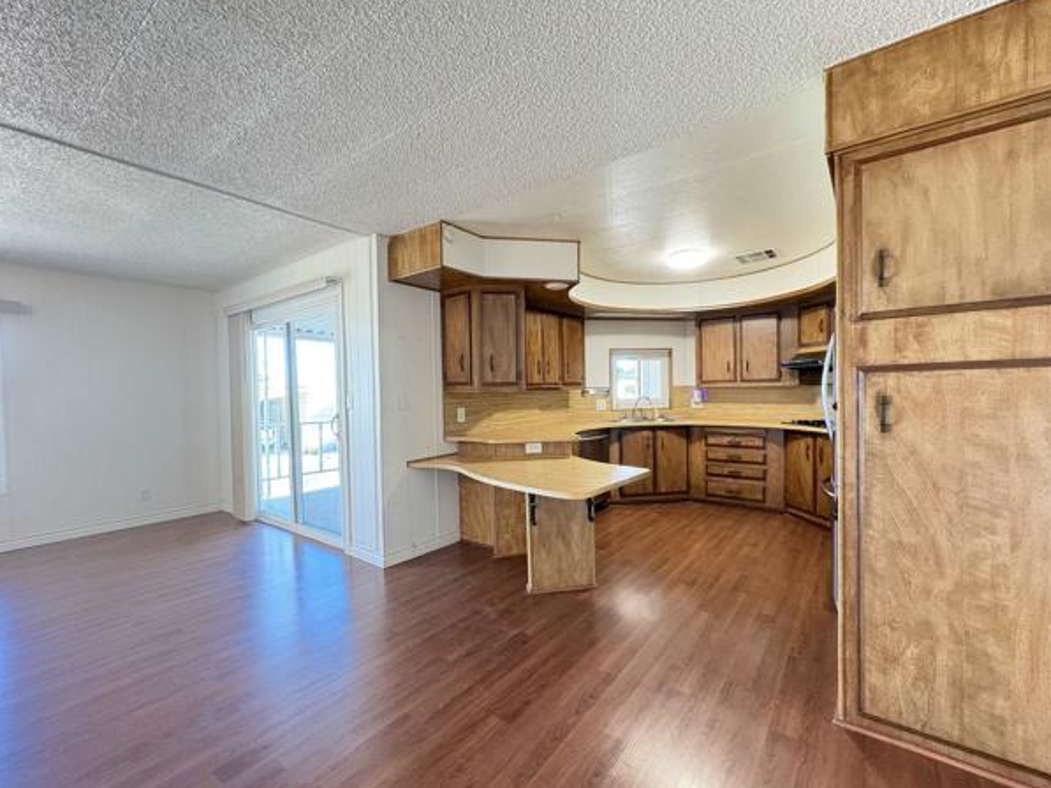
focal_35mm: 15
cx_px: 539
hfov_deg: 98.1
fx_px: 456
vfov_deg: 81.8
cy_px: 403
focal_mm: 2.22
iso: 640
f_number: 2.2
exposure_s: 1/40
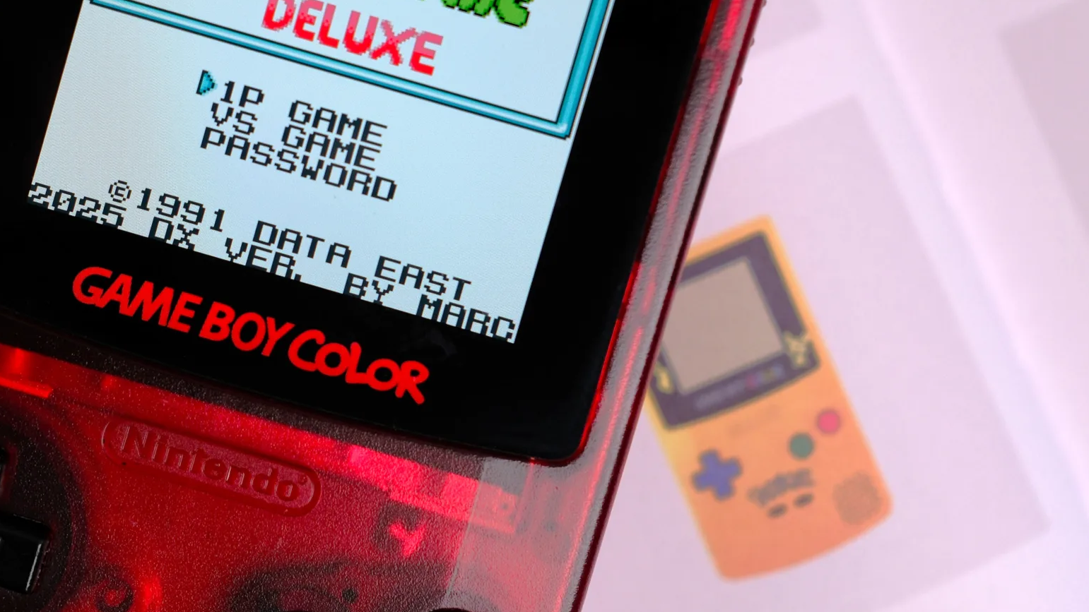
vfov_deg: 13.9
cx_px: 297
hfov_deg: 24.2
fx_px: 2512
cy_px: 167
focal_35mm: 87
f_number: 2.5
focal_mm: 33
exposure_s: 1/240
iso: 500
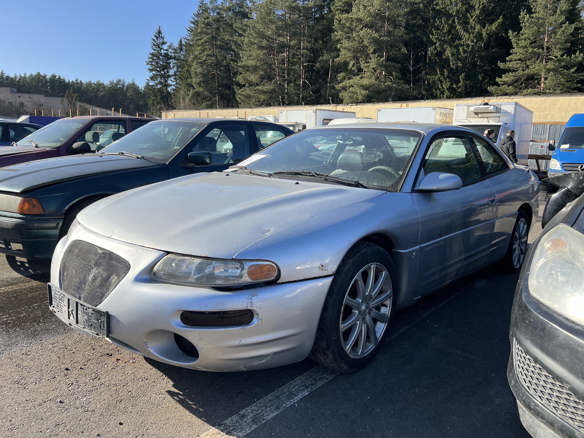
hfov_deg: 67.3
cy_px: 219
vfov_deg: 53.1
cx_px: 292
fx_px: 439
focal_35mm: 26
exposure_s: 1/1972
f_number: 1.5
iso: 50
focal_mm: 5.7
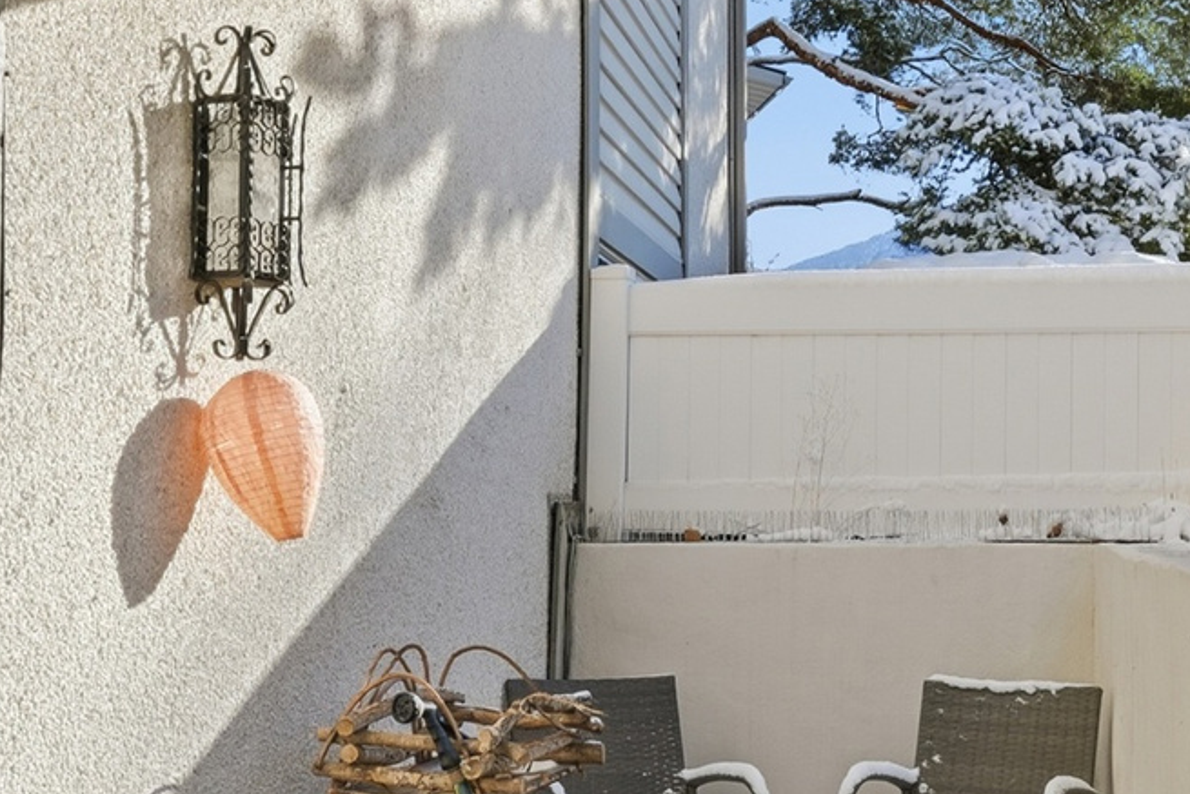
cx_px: 558
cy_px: 510
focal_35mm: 50
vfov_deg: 26.9
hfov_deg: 39.6
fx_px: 1653
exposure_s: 1/1600
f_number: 10
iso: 250
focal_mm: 16
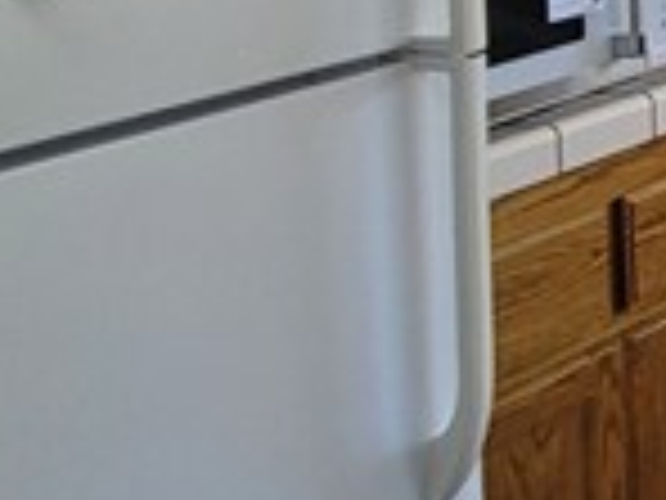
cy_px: -243
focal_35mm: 90
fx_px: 1732
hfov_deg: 14.6
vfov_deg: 15.2
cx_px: 1570
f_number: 2.2
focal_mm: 1.74
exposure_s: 1/120
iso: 80
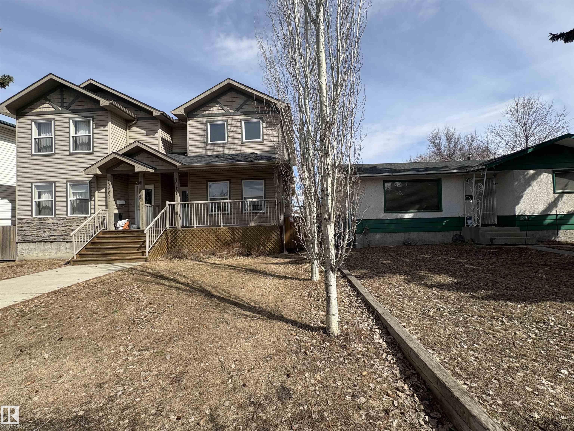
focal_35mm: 14
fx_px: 232
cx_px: 287
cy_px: 216
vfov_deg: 85.7
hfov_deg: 102.1
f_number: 2.2
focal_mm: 2.22
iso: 50
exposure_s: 1/1395
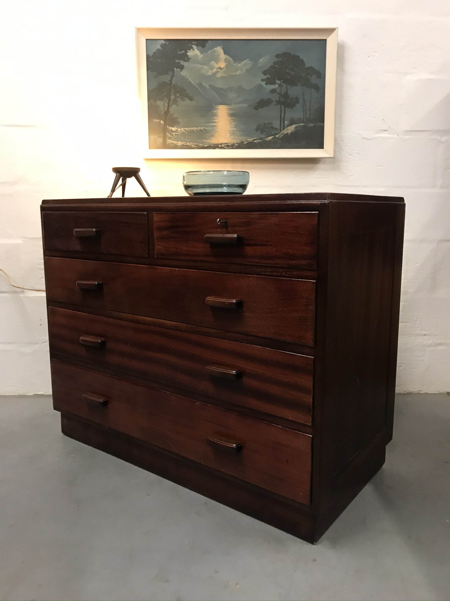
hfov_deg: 49.7
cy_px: 300
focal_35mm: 28
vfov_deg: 63.4
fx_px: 485
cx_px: 225
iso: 80
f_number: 1.8
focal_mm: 3.99
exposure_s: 1/17
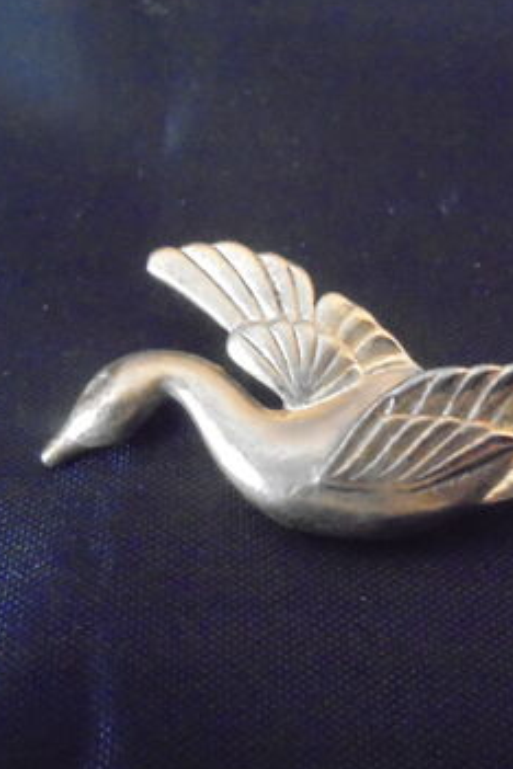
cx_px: 322
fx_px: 791
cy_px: 383
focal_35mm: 37
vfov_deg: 51.9
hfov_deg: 35.7
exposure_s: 1/40
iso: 1600
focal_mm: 4.6
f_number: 3.5
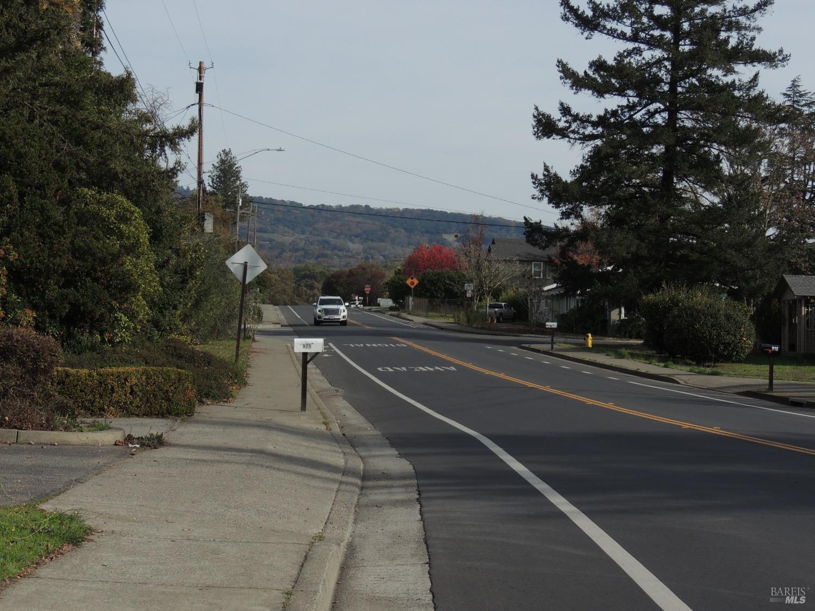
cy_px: 306
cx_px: 408
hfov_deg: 27.8
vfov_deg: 21.0
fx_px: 1648
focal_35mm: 70
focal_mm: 12.4
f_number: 4.3
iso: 100
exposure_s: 1/1000
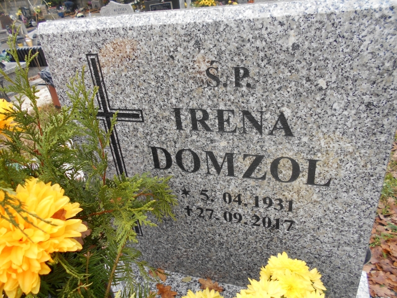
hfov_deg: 67.3
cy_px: 149
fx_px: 298
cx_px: 198
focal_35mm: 26
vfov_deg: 53.1
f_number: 3.2
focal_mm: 4.6
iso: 80
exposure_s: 1/80
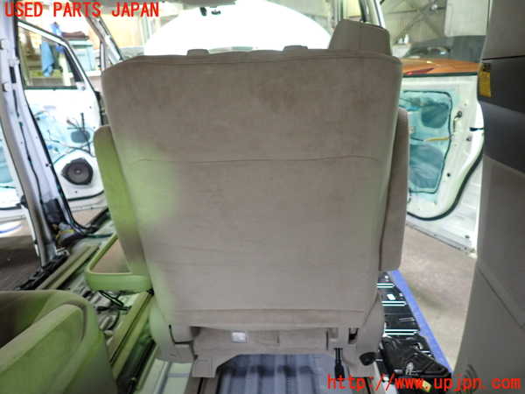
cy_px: 197
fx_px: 379
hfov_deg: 69.4
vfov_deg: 54.9
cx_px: 262
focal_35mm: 25
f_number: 2
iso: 320
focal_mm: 4.5
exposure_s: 1/30
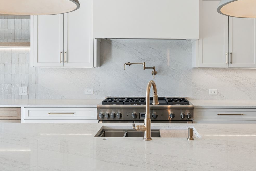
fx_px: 270
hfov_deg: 50.6
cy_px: 82
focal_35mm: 38
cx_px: 144
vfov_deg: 35.0
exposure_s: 1/100
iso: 200
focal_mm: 23
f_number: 8
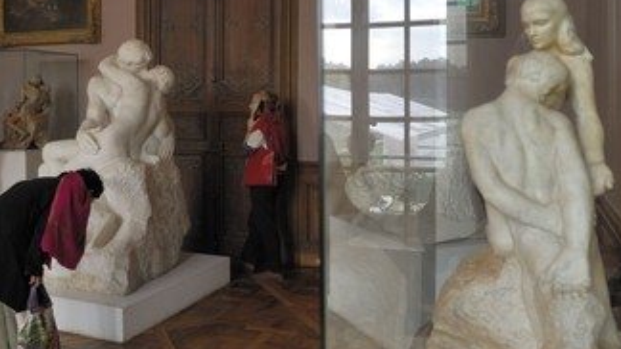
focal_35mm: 35
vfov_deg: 33.7
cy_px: 115
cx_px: 310
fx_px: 571
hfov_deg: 57.1
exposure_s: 1/45
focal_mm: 17
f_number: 4.5
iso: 200
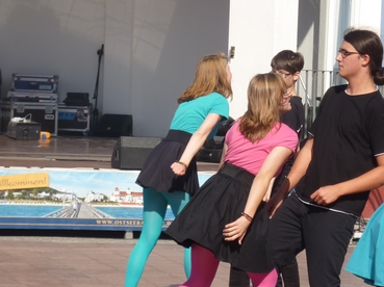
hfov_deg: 8.9
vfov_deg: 6.7
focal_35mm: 223
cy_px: 152
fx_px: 2471
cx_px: 273
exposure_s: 1/500
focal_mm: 22.5
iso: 80
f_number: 4.5
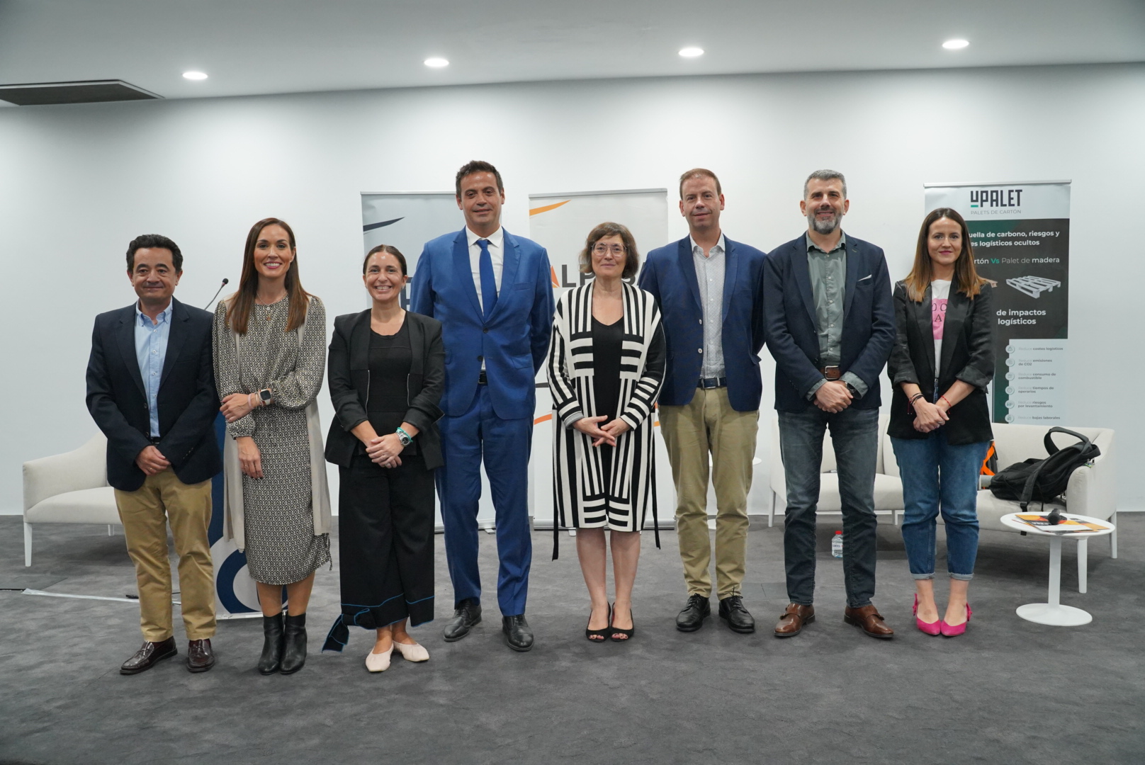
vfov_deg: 42.4
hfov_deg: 60.2
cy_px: 382
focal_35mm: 31
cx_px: 572
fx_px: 987
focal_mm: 31
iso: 4000
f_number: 5.6
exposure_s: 1/125
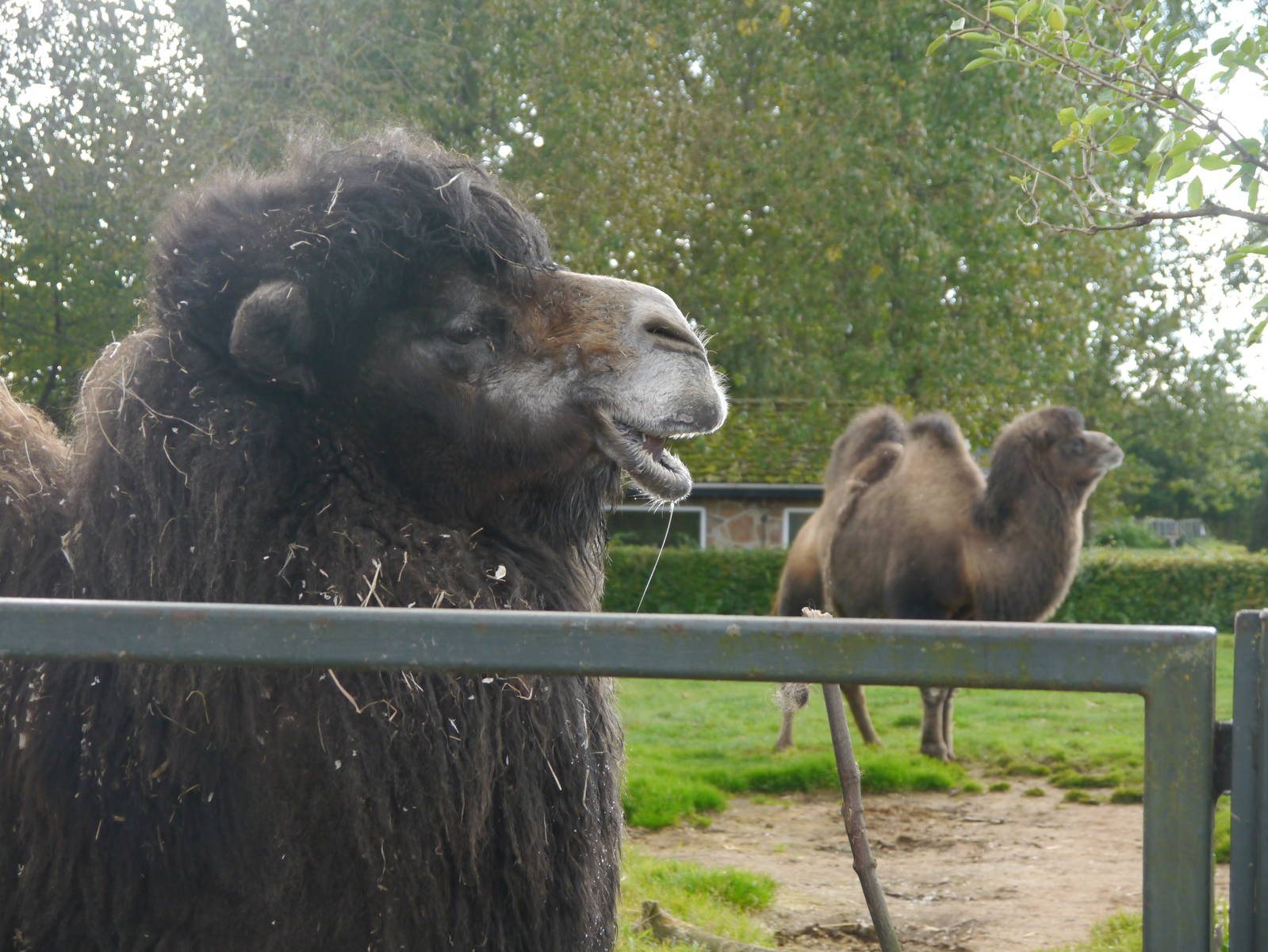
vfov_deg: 17.6
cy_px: 476
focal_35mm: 84
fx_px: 3079
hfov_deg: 23.3
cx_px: 634
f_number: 5.6
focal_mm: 42
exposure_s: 1/80
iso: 500
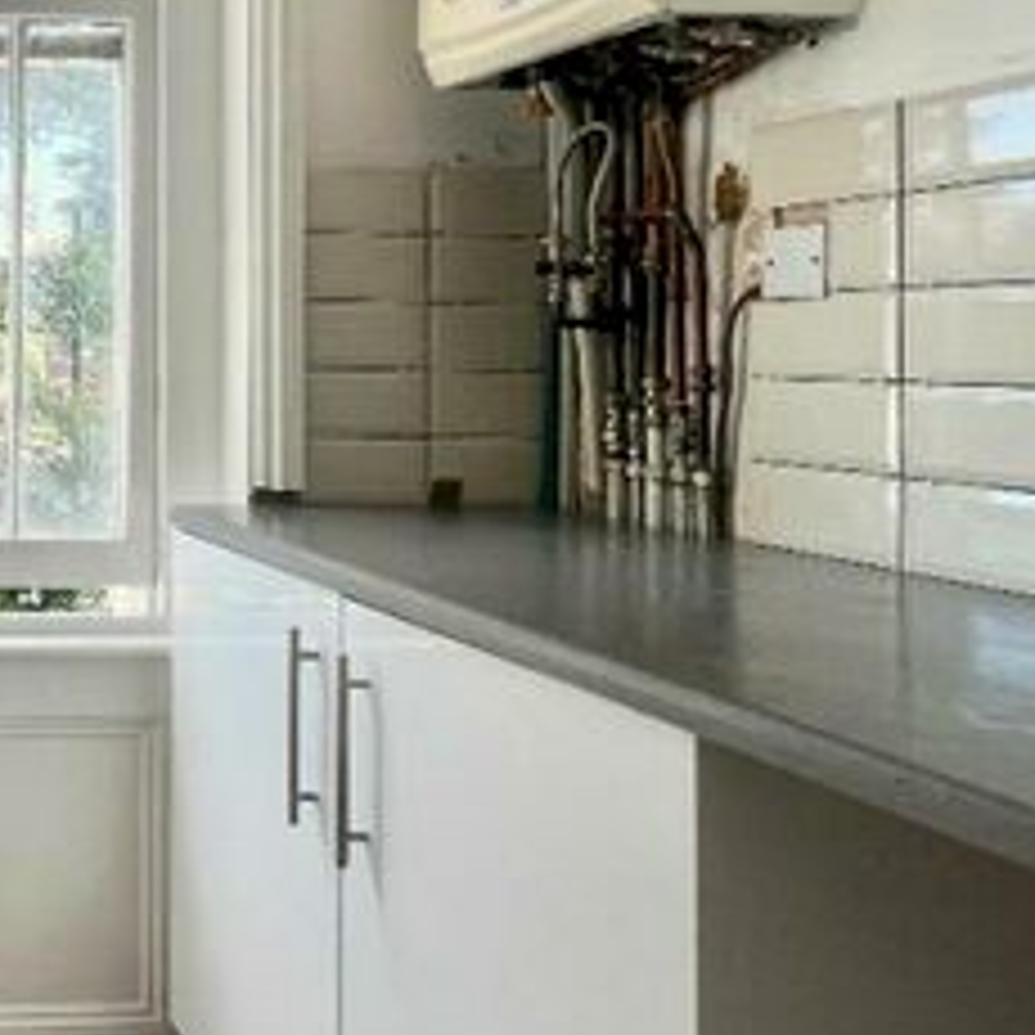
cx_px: -230
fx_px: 1184
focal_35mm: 35
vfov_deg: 46.4
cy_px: 331
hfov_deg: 35.9
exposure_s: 1/140
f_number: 1.8
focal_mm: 1.57
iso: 32
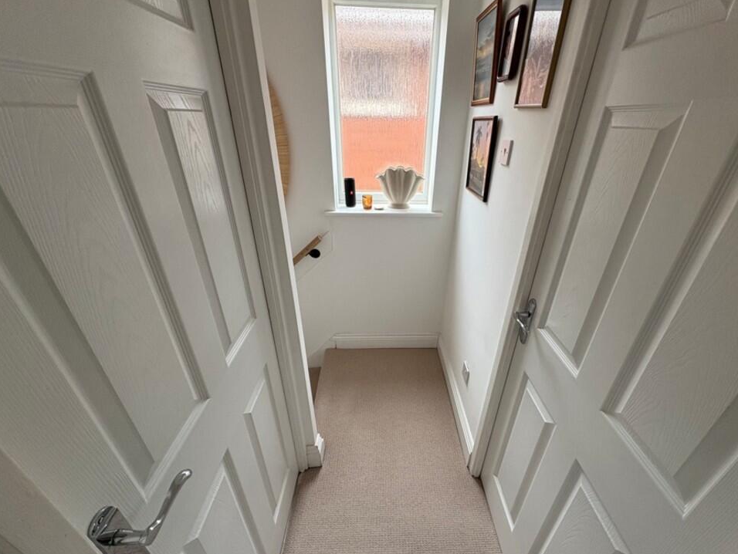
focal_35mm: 15
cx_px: 392
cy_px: 294
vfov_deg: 81.7
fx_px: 320
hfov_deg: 98.0
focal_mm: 2.22
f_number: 2.2
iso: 125
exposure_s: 1/99
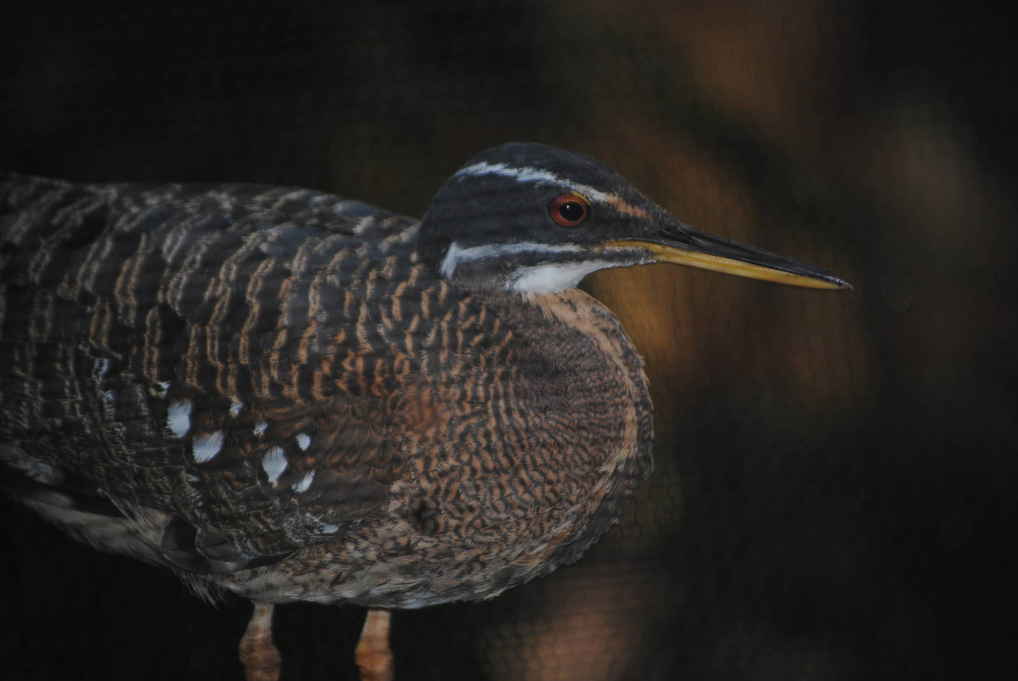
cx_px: 509
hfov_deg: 6.9
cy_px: 340
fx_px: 8493
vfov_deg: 4.6
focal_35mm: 300
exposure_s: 1/60
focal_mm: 200
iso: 200
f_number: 5.6
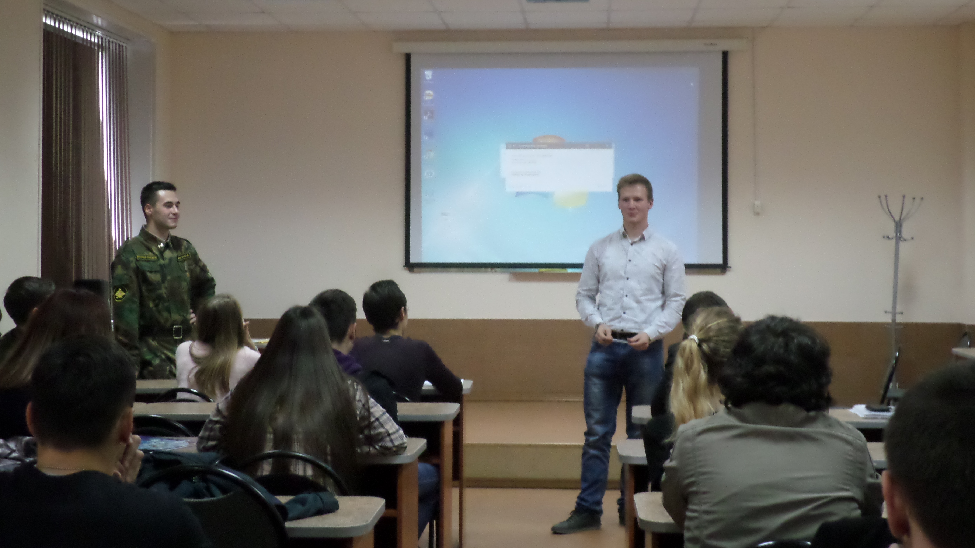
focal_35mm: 59
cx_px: 488
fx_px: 1525
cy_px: 195
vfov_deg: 20.3
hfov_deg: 35.4
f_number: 3.6
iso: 640
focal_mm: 9.7
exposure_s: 1/20
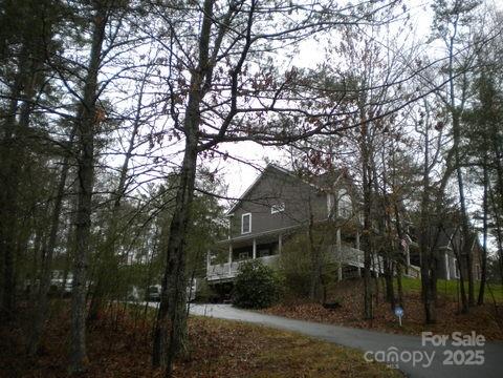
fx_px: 509
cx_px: 252
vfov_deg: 40.7
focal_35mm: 35
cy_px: 189
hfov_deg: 52.6
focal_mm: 6.3
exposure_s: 1/540
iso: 95
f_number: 3.1
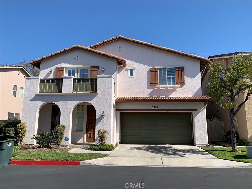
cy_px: 94
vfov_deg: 53.1
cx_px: 126
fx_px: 189
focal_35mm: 26
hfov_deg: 67.3
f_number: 1.8
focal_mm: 4.25
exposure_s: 1/2114
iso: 25
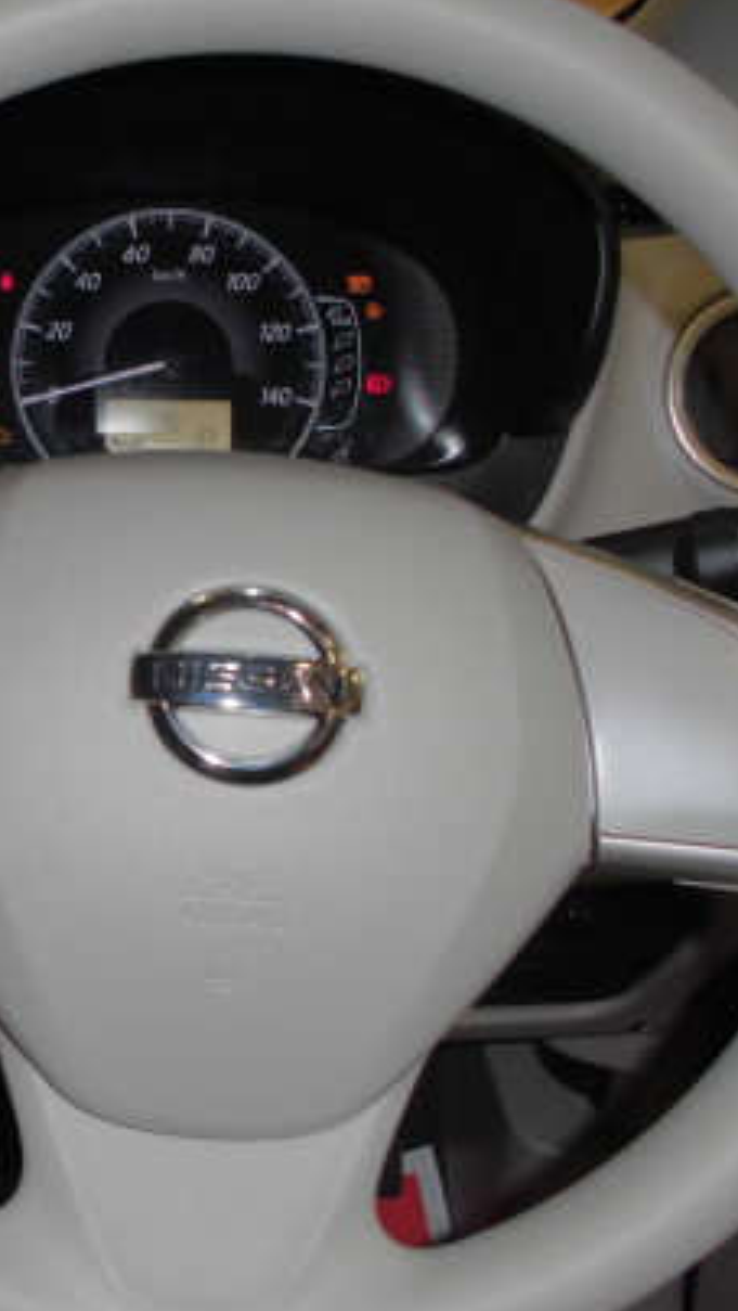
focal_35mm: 45
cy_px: 667
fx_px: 1564
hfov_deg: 25.1
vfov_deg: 45.5
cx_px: -29
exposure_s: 1/60
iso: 100
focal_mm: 4.6
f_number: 3.5
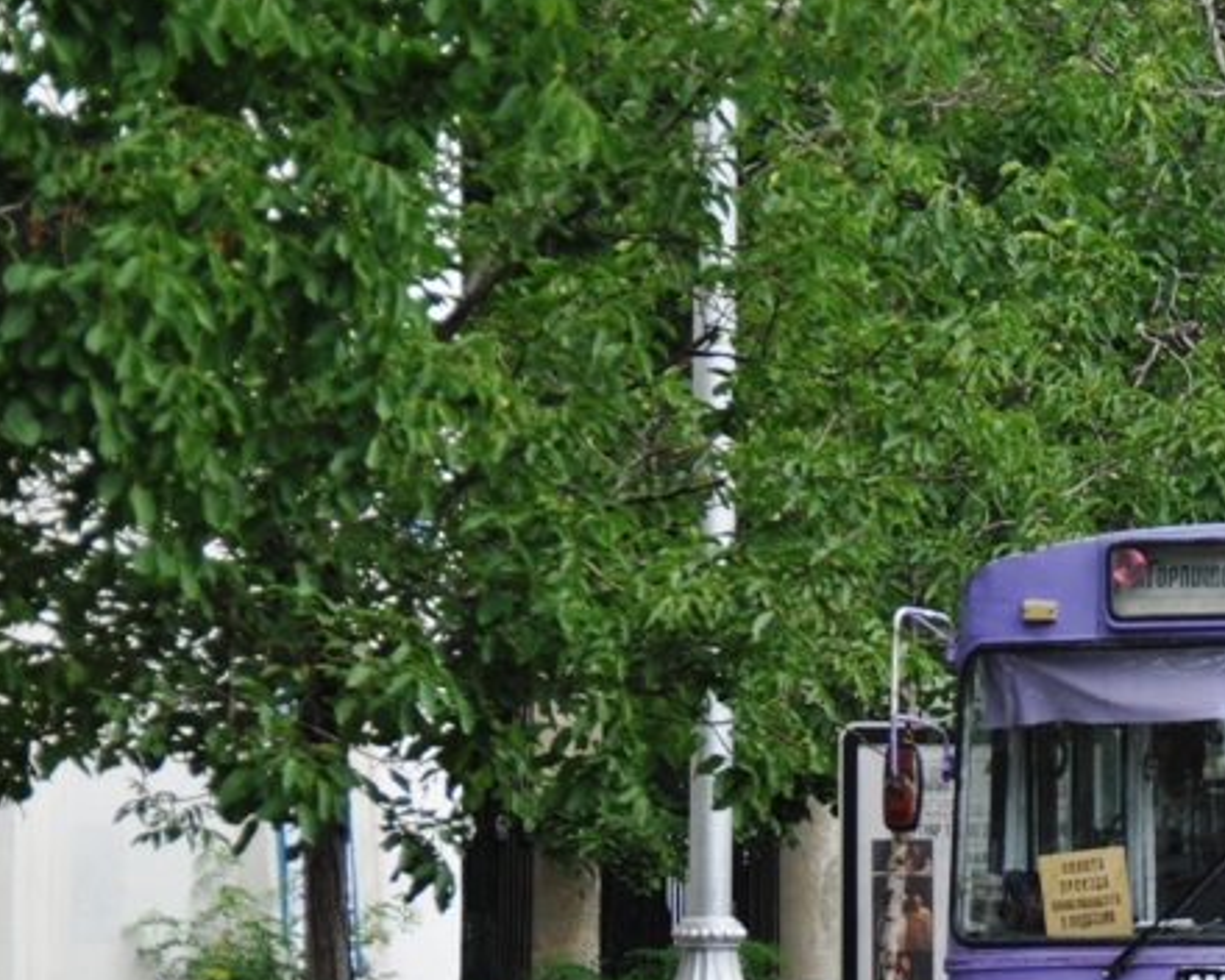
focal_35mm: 262
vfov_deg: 5.9
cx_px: 1403
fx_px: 9499
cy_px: 667
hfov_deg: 7.3
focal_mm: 120
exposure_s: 1/800
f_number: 5.6
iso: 400
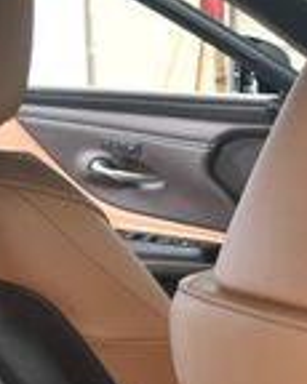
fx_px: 1569
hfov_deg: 11.2
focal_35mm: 138
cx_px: 190
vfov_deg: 13.7
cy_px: 416
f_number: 4
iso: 100
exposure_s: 1/125
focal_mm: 22
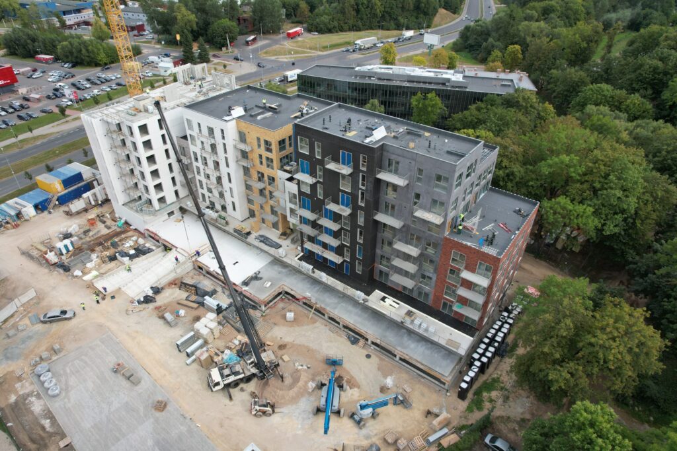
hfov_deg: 78.6
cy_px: 226
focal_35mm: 22
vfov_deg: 57.2
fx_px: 414
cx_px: 338
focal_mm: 8.38
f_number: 2.8
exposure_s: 1/800
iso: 110
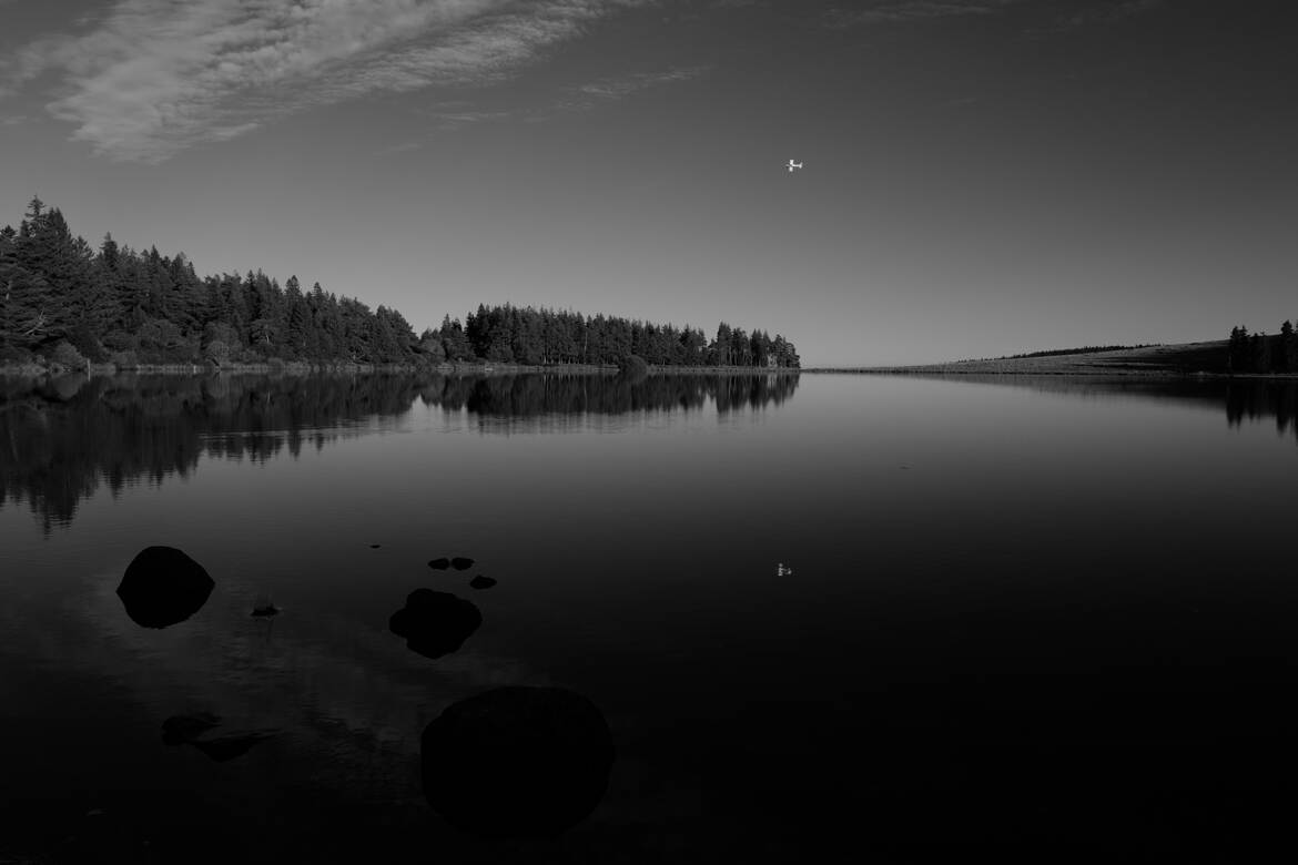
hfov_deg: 65.5
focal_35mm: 28
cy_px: 432
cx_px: 649
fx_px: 1009
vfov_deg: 46.4
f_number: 8
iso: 100
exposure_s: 1/500
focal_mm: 28
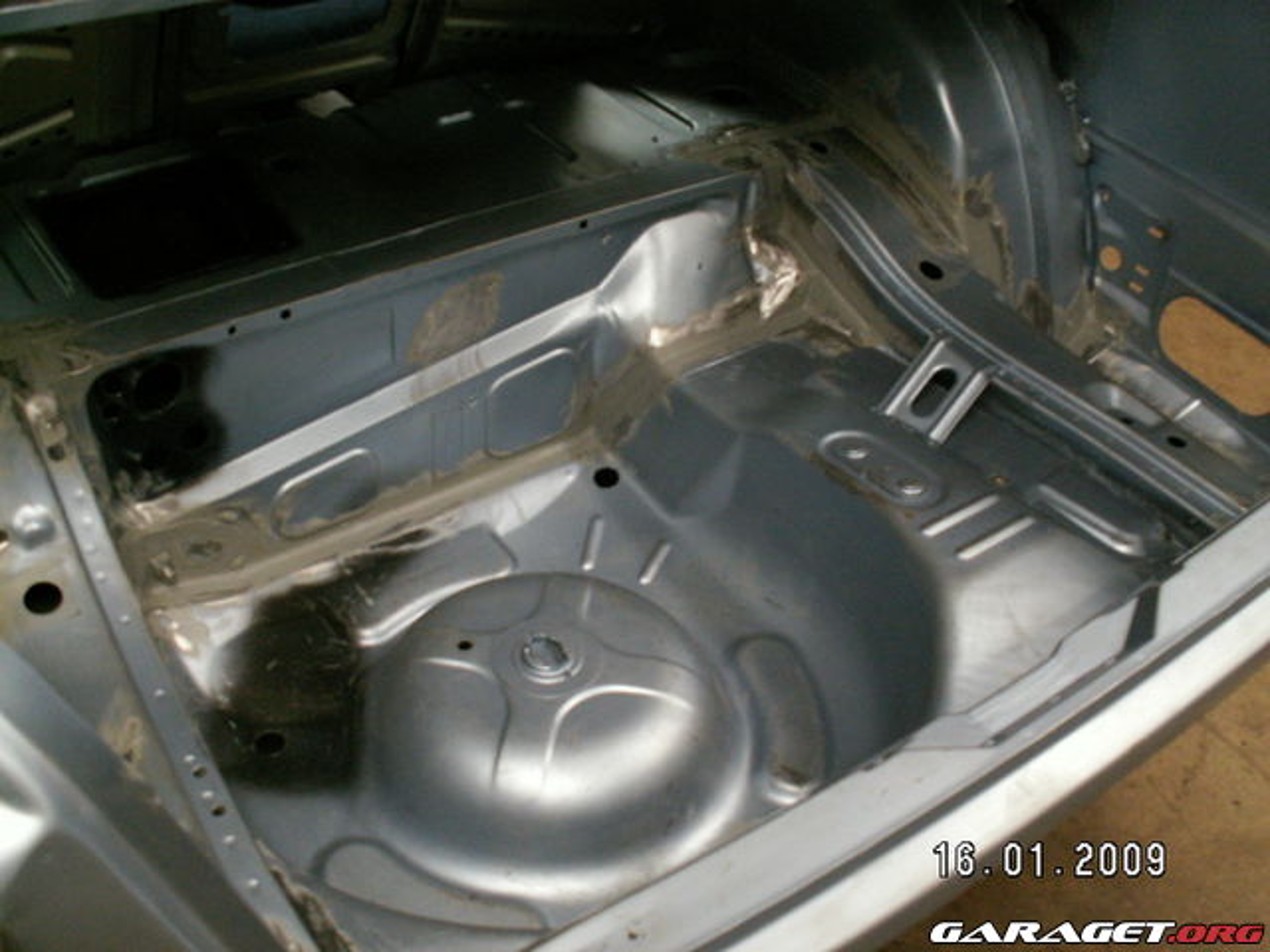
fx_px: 1284
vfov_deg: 40.7
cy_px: 476
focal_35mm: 35
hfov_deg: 52.6
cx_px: 635
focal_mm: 5.86
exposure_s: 1/6
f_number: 2.8
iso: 160
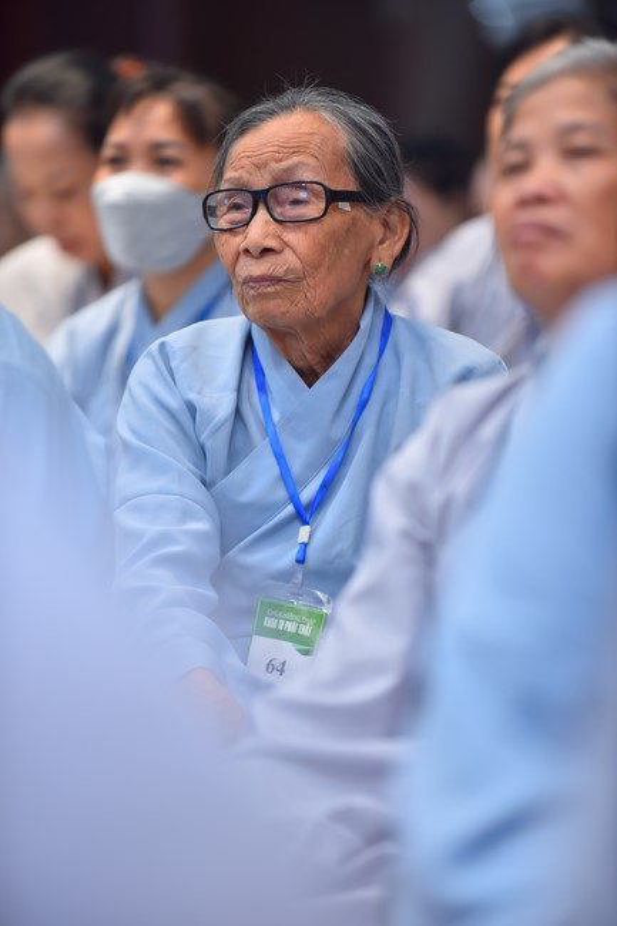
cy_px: 463
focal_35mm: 200
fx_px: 5144
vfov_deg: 10.3
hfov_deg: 6.9
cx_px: 308
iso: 800
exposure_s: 1/100
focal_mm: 200
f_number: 2.8
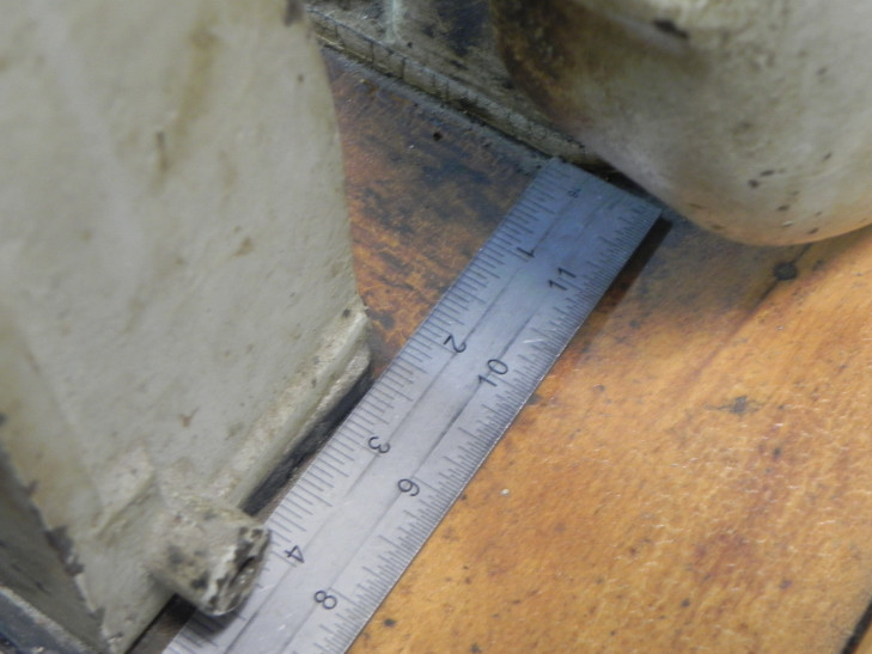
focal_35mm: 58
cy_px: 327
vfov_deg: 25.2
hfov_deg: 33.2
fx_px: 1461
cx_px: 436
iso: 400
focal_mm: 10.3
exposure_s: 1/5.5
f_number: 3.5
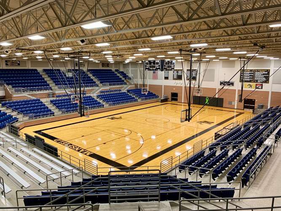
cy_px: 106
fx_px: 211
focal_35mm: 26
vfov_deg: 53.0
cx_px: 140
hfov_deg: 67.3
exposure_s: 1/60
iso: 100
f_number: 1.8
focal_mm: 4.25
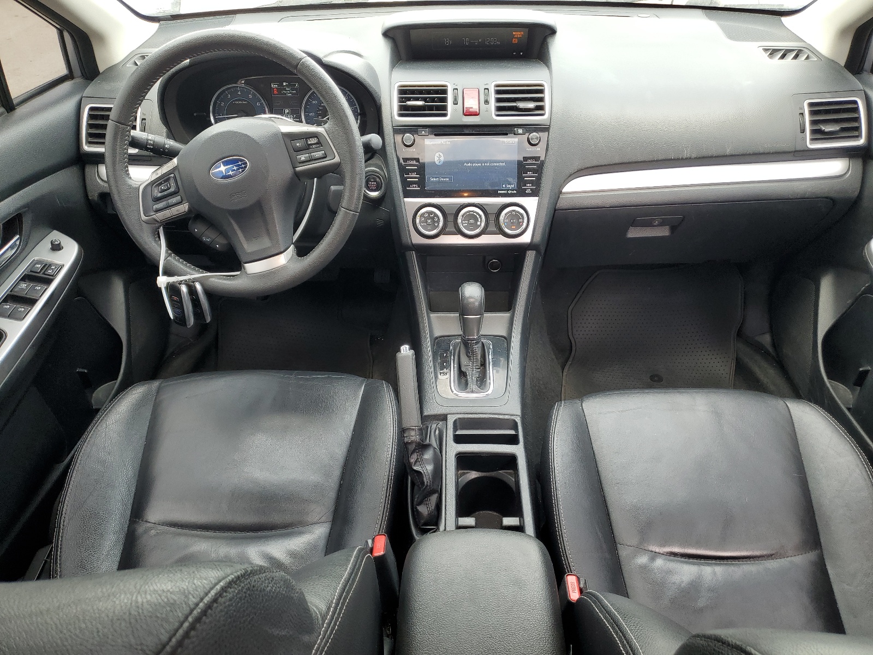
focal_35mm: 26
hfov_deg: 67.3
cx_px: 436
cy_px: 328
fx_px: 656
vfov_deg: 53.1
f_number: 1.5
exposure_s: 1/156
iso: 50
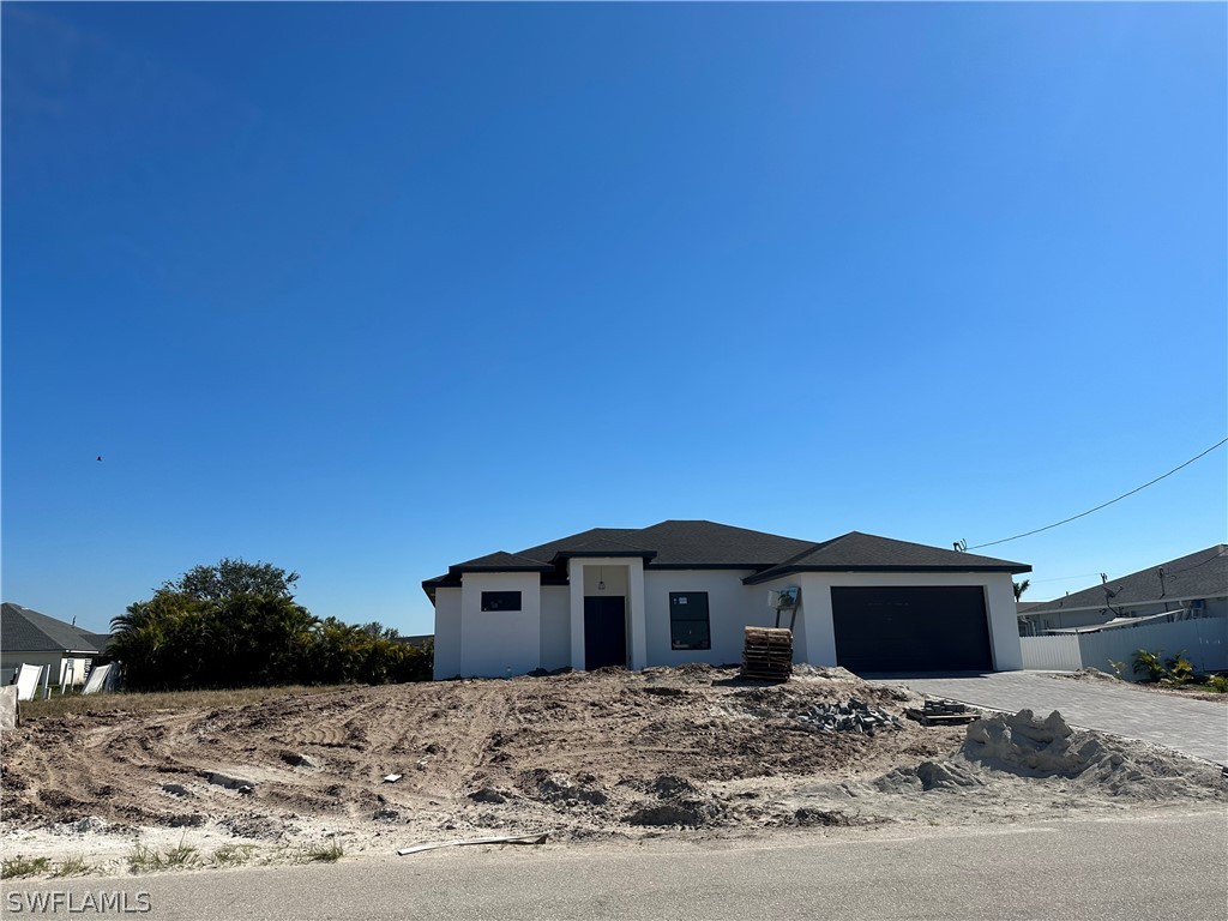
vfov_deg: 56.8
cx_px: 614
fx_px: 851
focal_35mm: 24
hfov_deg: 71.6
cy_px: 460
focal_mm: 6.86
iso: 80
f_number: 1.78
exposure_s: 1/7576
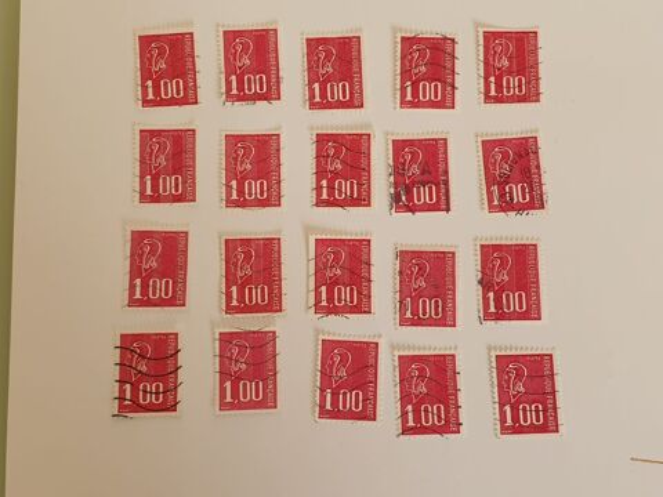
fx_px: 498
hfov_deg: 67.3
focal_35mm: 26
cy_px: 248
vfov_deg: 53.1
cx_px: 332
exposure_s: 1/100
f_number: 2.4
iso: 80
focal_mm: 4.3
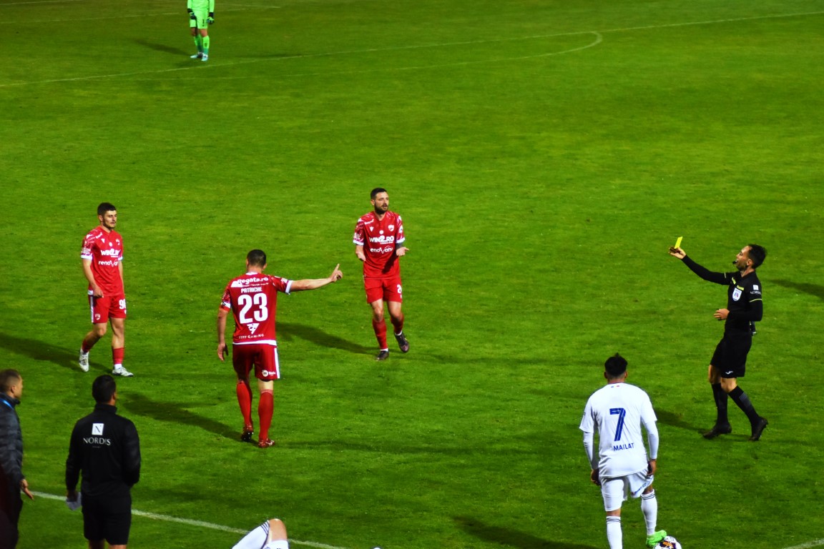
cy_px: 274
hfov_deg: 12.5
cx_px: 412
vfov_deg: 8.3
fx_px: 3776
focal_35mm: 165
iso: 1600
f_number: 4
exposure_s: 1/500
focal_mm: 110
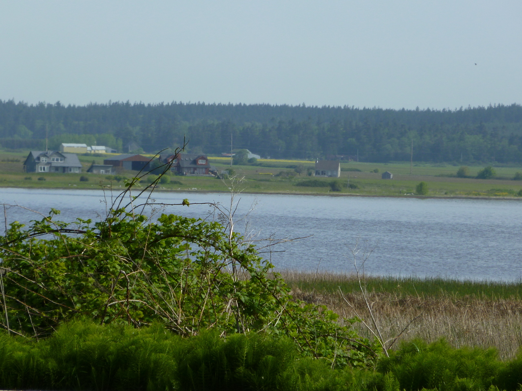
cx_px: 261
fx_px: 3770
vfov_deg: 5.9
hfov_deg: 7.9
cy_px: 196
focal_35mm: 250
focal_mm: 36
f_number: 5.9
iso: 80
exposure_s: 1/250
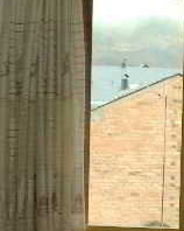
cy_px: 300
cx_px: 130
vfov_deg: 13.5
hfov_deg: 11.2
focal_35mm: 138
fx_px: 941
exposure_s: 1/60
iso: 80
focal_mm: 6.3
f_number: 3.1
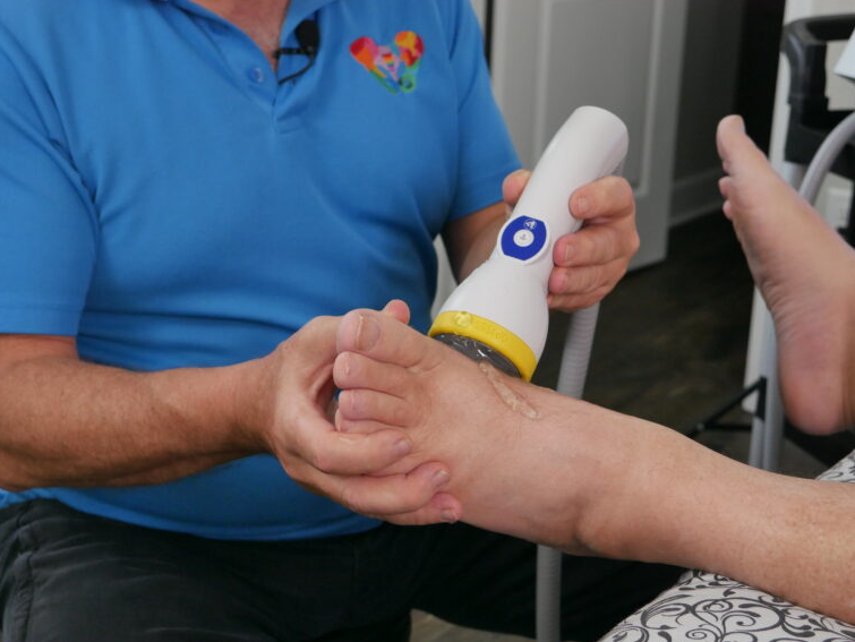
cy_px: 323
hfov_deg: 32.7
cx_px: 422
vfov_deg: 24.8
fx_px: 1458
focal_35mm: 59
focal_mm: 29
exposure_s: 1/60
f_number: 5.4
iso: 1250
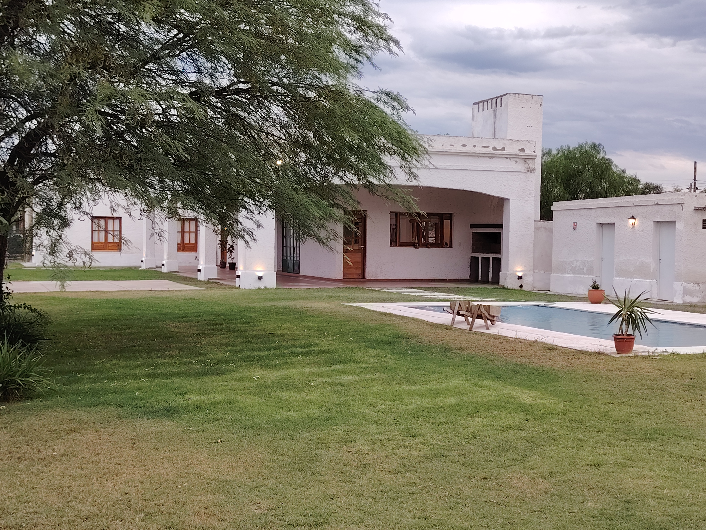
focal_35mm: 48
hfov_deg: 39.7
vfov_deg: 30.3
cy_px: 265
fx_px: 979
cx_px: 353
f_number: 1.75
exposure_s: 1/50
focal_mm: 5.25
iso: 194
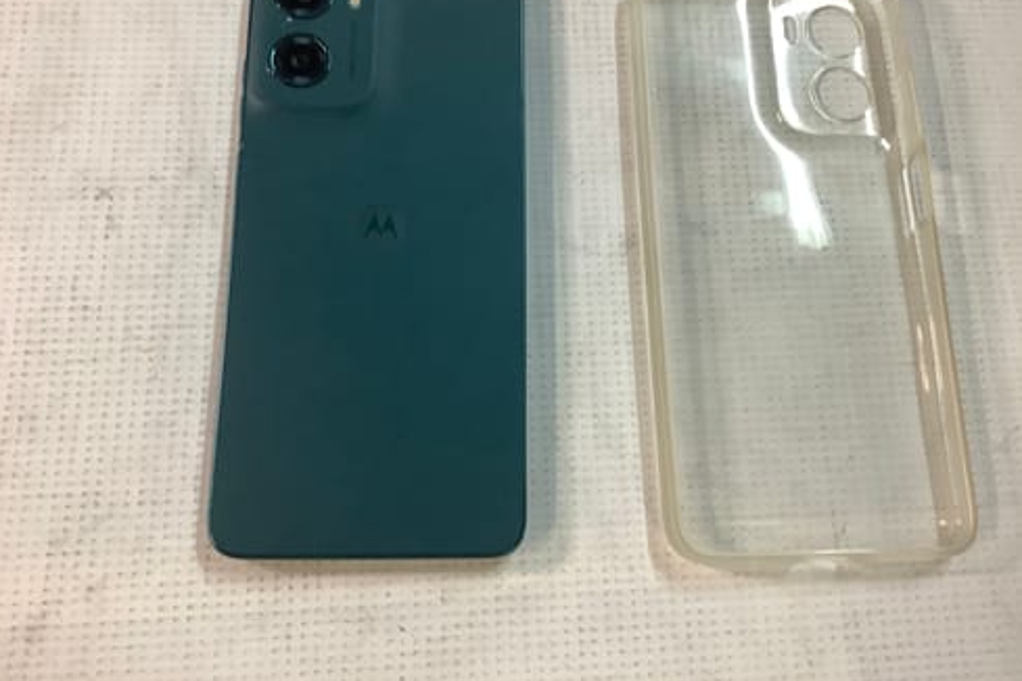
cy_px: 296
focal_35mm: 33
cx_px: 502
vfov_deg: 39.9
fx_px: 937
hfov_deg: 57.2
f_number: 2.4
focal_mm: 3.3
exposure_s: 1/50
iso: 125
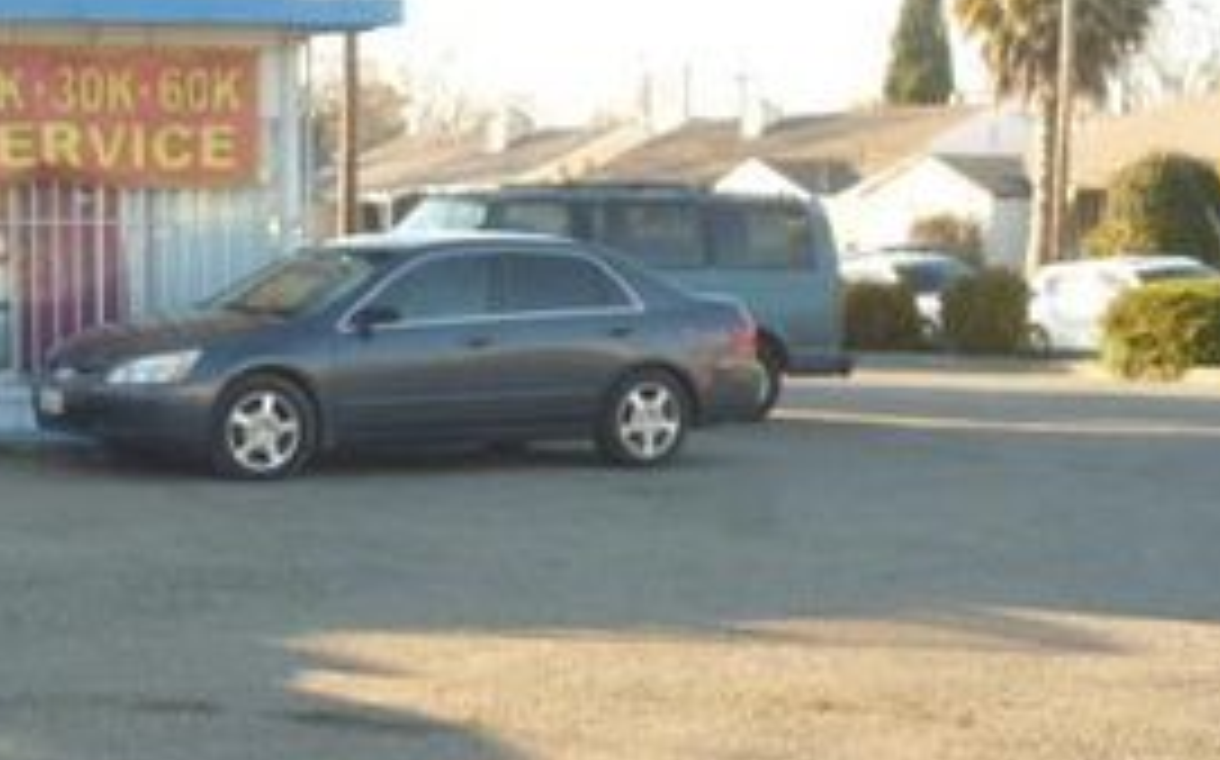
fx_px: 3123
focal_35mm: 94
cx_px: 113
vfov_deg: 13.7
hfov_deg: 21.6
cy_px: 744
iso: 100
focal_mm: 8.6
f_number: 4
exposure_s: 1/100
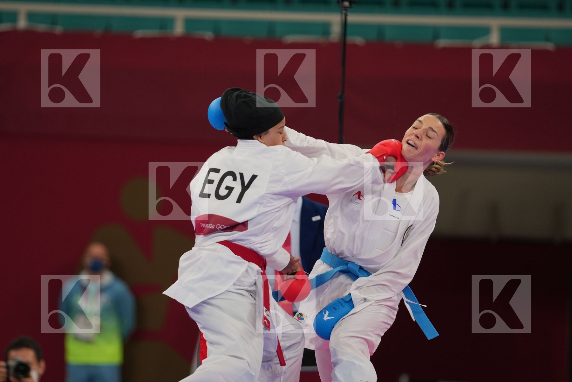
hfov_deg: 6.9
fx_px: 4766
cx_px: 286
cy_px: 191
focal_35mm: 300
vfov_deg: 4.6
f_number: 2.8
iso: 500
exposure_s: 1/1000
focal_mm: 200
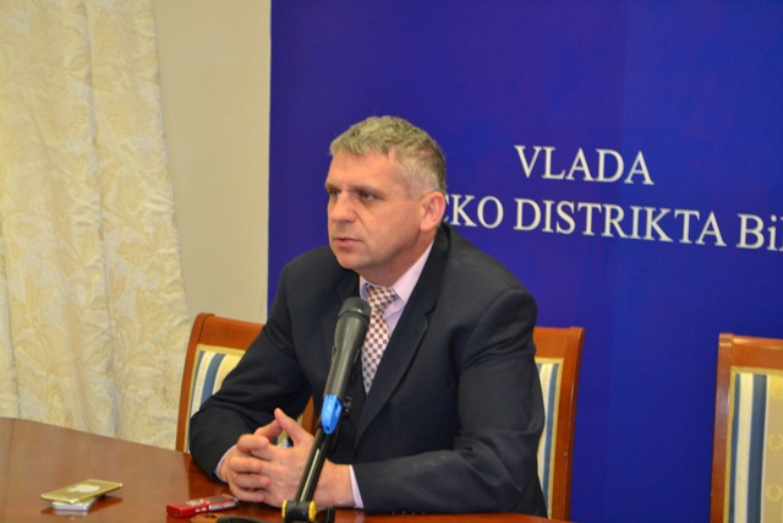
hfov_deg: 24.6
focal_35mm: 82
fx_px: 1795
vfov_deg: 16.6
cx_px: 392
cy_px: 262
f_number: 5.6
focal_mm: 55
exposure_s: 1/60
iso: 2000
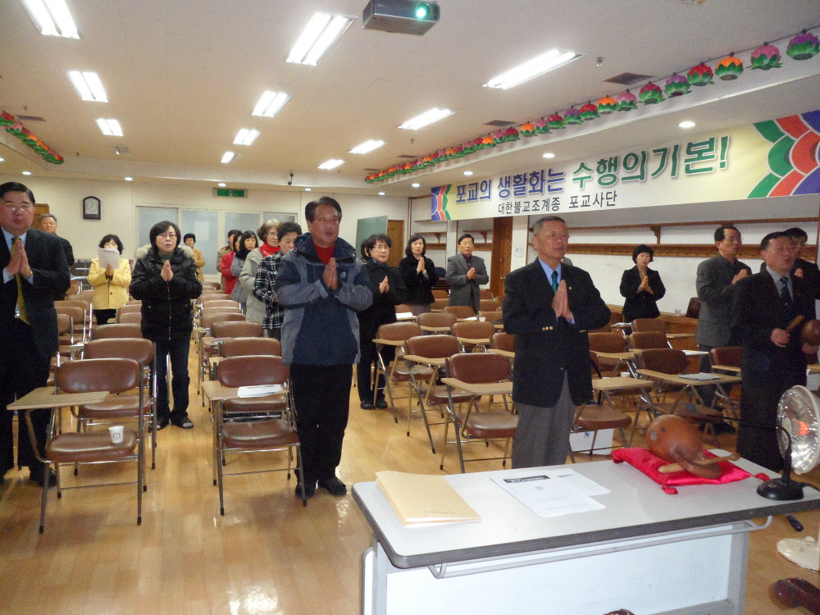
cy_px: 308
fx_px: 640
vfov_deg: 51.4
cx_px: 410
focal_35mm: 27
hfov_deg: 65.3
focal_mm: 4.9
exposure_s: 1/45
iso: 480
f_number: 3.5
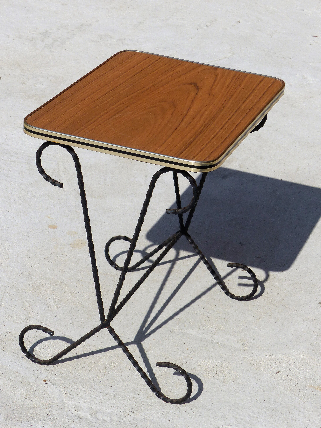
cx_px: 158
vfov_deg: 21.5
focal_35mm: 91
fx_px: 1125
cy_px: 212
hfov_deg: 16.2
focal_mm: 15
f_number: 5
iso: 100
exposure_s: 1/1300
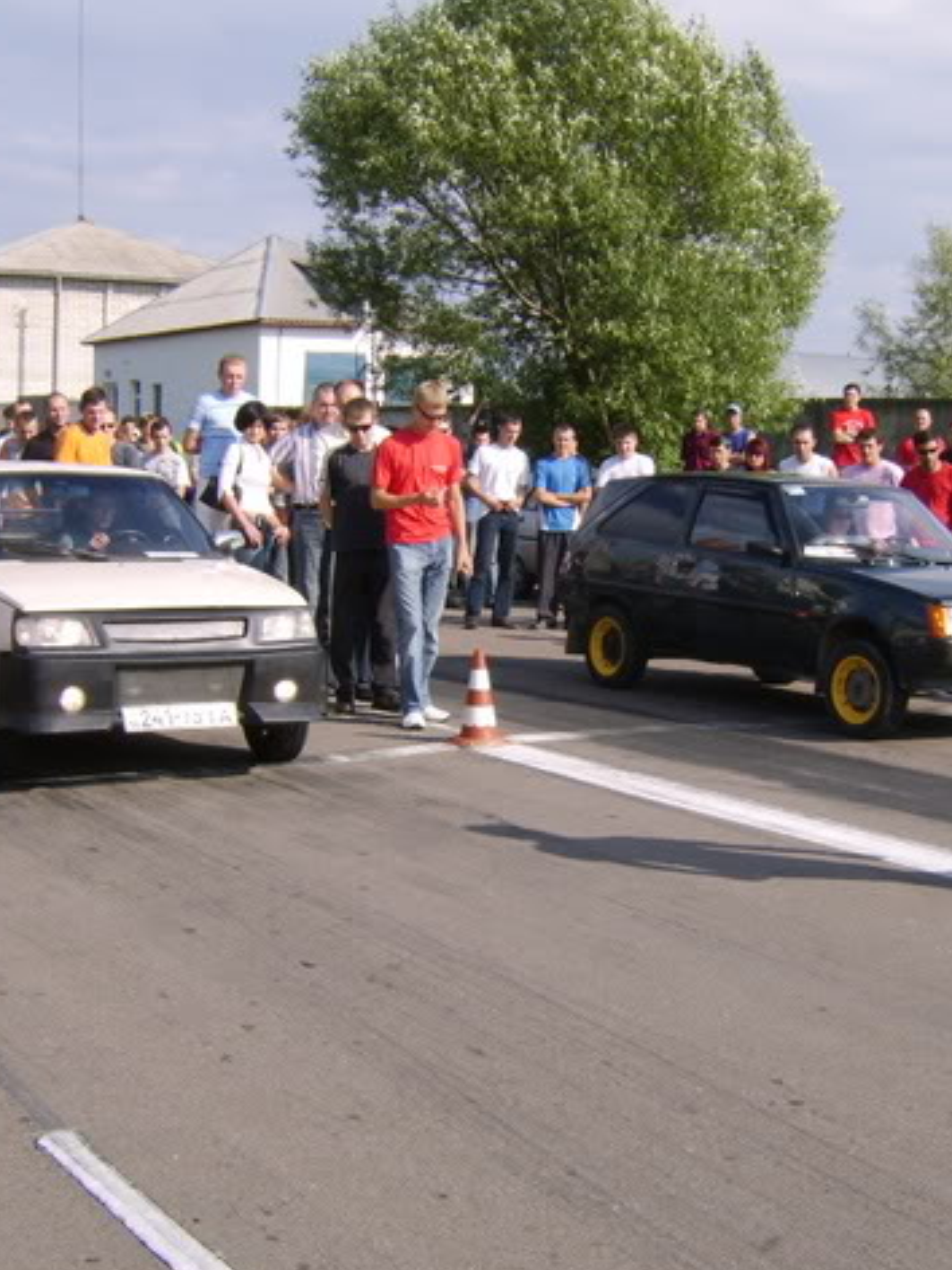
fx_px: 1540
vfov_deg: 44.8
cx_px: 567
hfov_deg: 34.2
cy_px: 638
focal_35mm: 42
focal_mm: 8.13
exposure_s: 1/272
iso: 71
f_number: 6.7
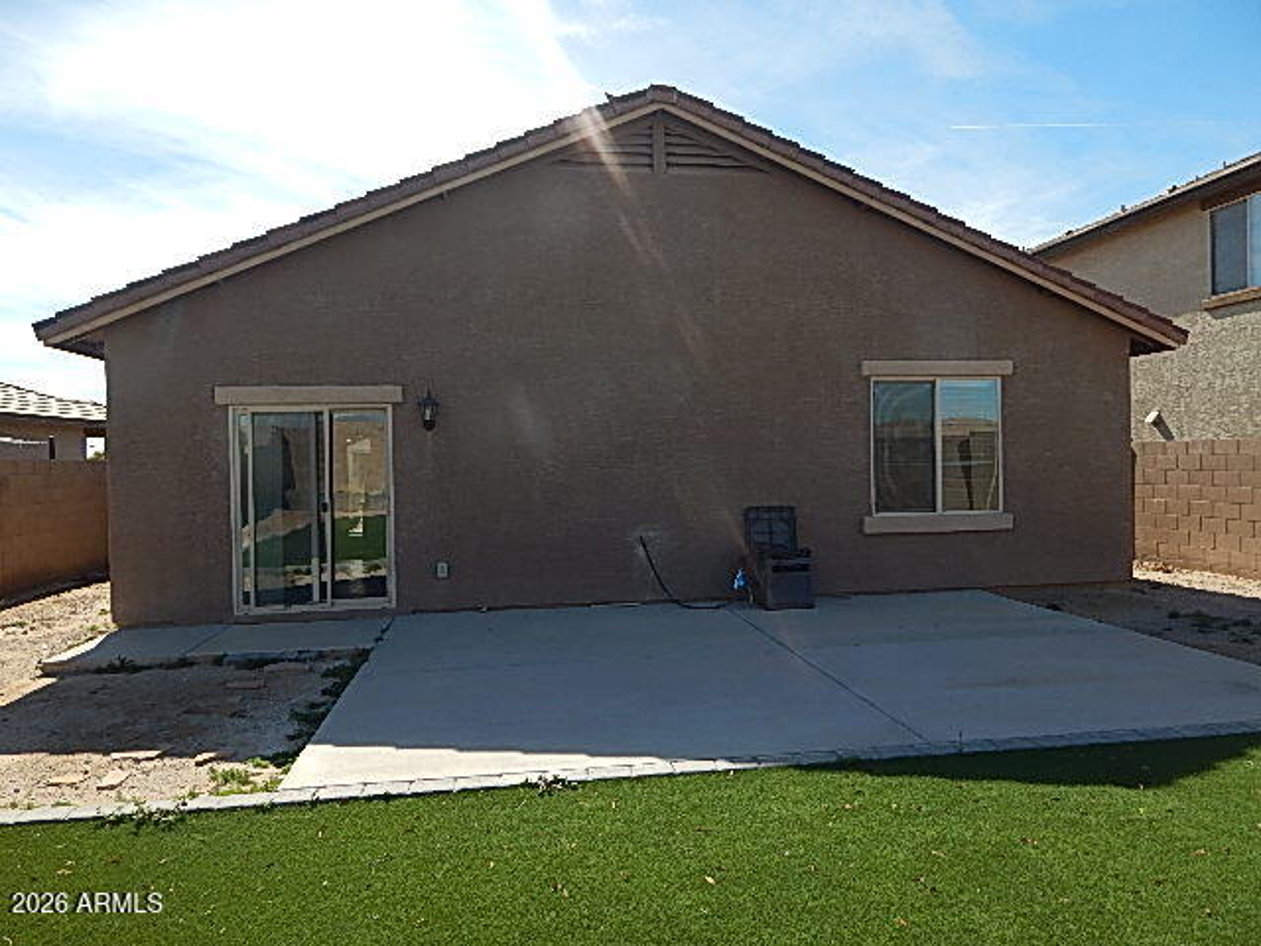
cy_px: 473
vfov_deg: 58.9
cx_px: 630
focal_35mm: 23
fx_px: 838
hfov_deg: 73.9
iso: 125
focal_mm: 4
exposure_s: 1/400
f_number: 6
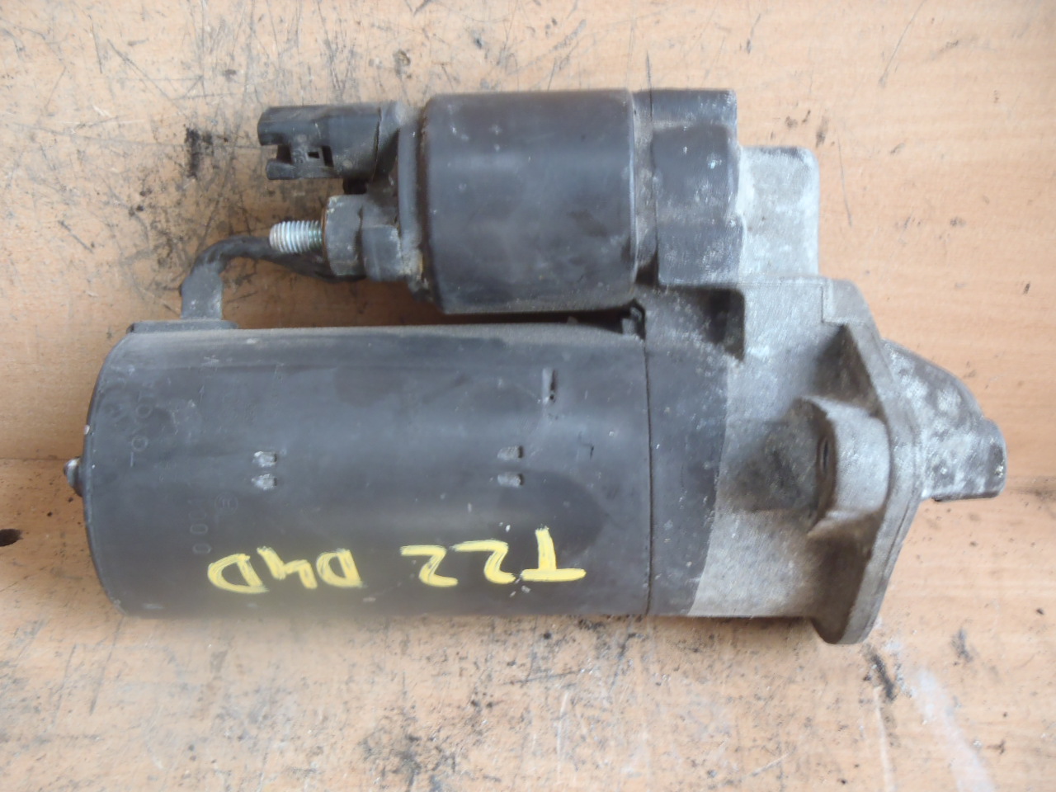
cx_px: 528
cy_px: 396
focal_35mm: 38
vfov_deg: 37.7
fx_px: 1159
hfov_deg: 49.0
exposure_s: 1/13
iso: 200
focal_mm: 6.83
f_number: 4.6
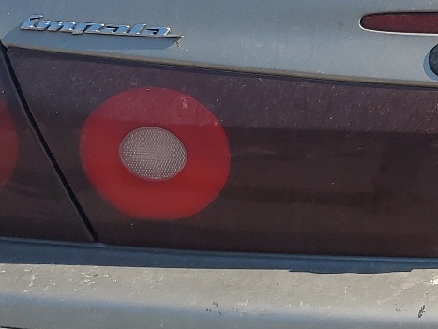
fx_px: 1127
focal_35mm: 89
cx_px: 471
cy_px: 128
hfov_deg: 21.0
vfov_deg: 16.6
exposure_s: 1/2500
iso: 50
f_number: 1.5
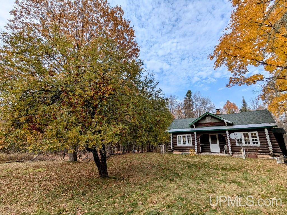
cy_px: 108
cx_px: 144
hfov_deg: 94.5
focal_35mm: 16
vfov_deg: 78.1
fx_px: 133
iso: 42
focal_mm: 2.35
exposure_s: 1/921
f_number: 2.2
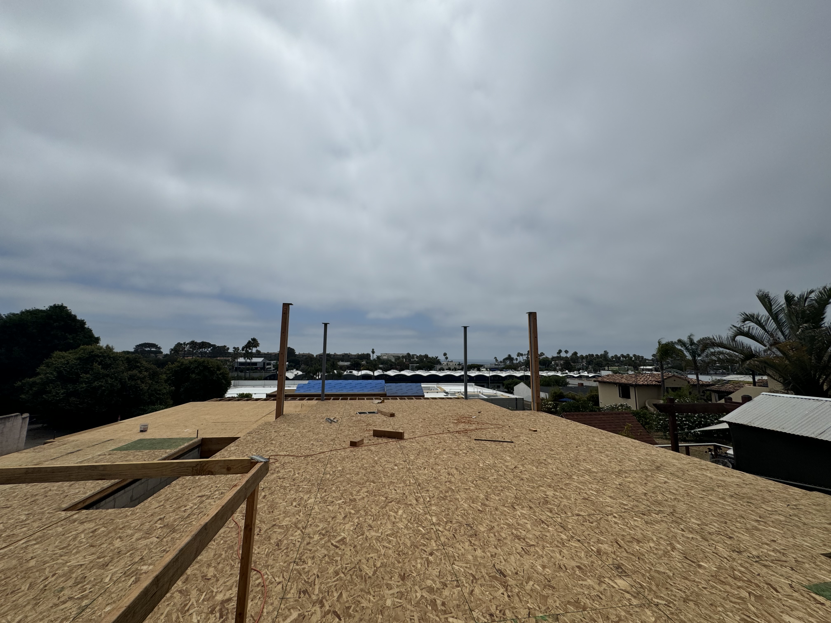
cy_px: 312
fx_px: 336
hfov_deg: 102.1
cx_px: 416
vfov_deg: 85.7
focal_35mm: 14
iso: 32
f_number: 2.2
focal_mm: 2.22
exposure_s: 1/5650
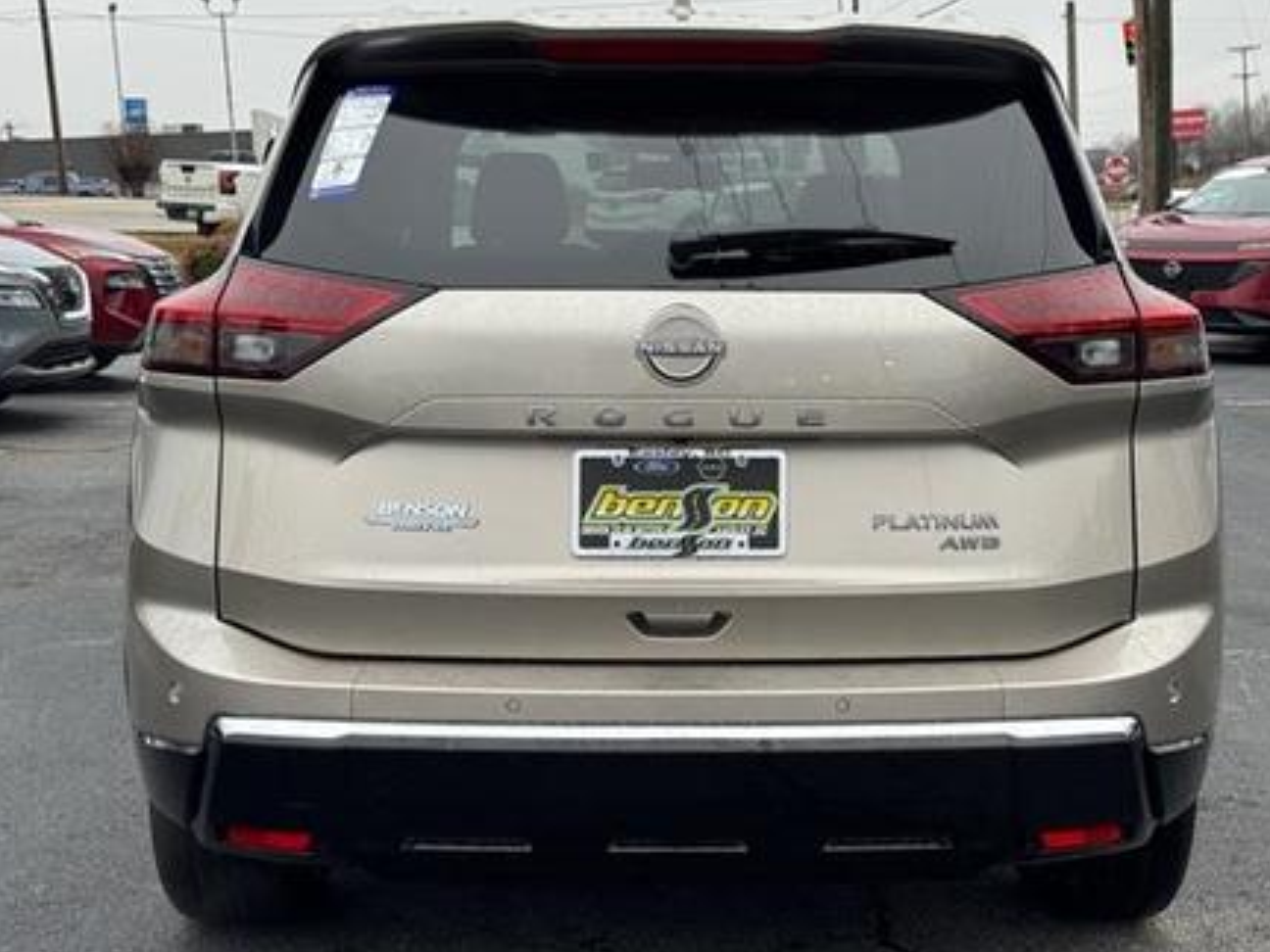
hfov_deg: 34.3
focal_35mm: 56
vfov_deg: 26.1
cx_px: 708
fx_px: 2055
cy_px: 476
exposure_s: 1/802
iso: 64
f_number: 1.78
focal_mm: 6.76
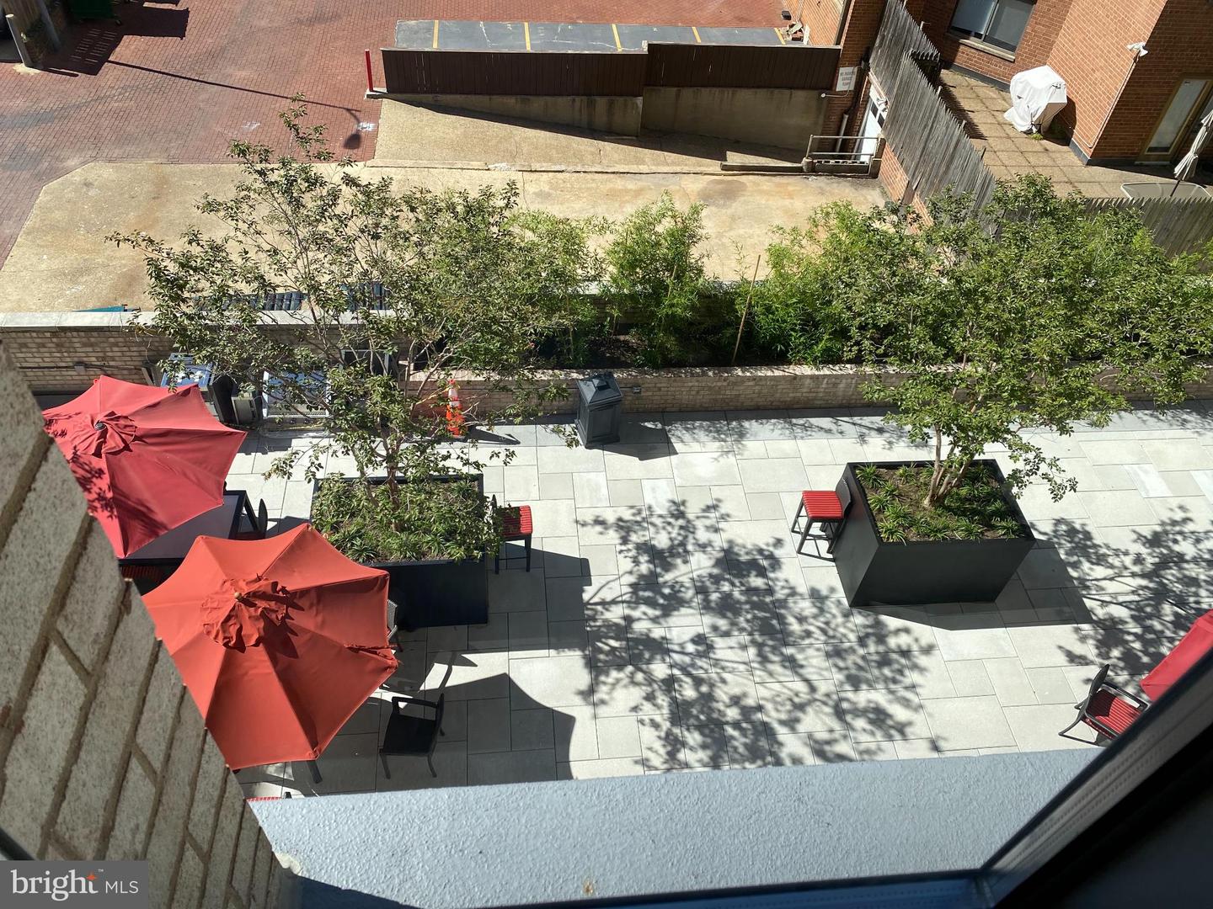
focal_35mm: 26
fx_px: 911
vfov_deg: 53.1
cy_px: 454
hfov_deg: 67.3
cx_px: 606
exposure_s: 1/2268
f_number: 1.8
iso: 32
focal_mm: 4.25
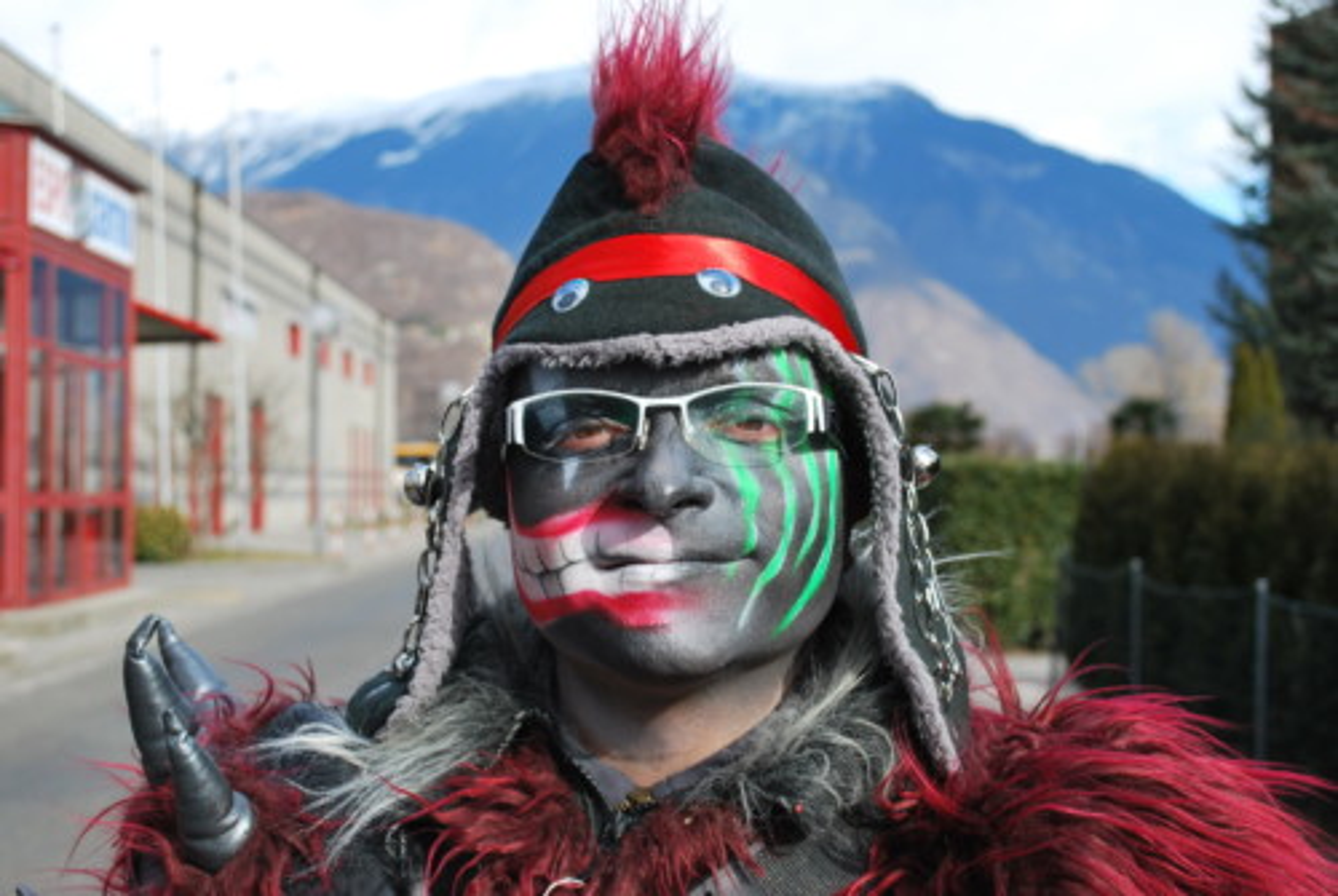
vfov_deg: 25.8
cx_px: 669
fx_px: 1954
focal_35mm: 52
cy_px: 448
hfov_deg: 37.8
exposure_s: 1/160
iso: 100
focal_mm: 35
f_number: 6.3
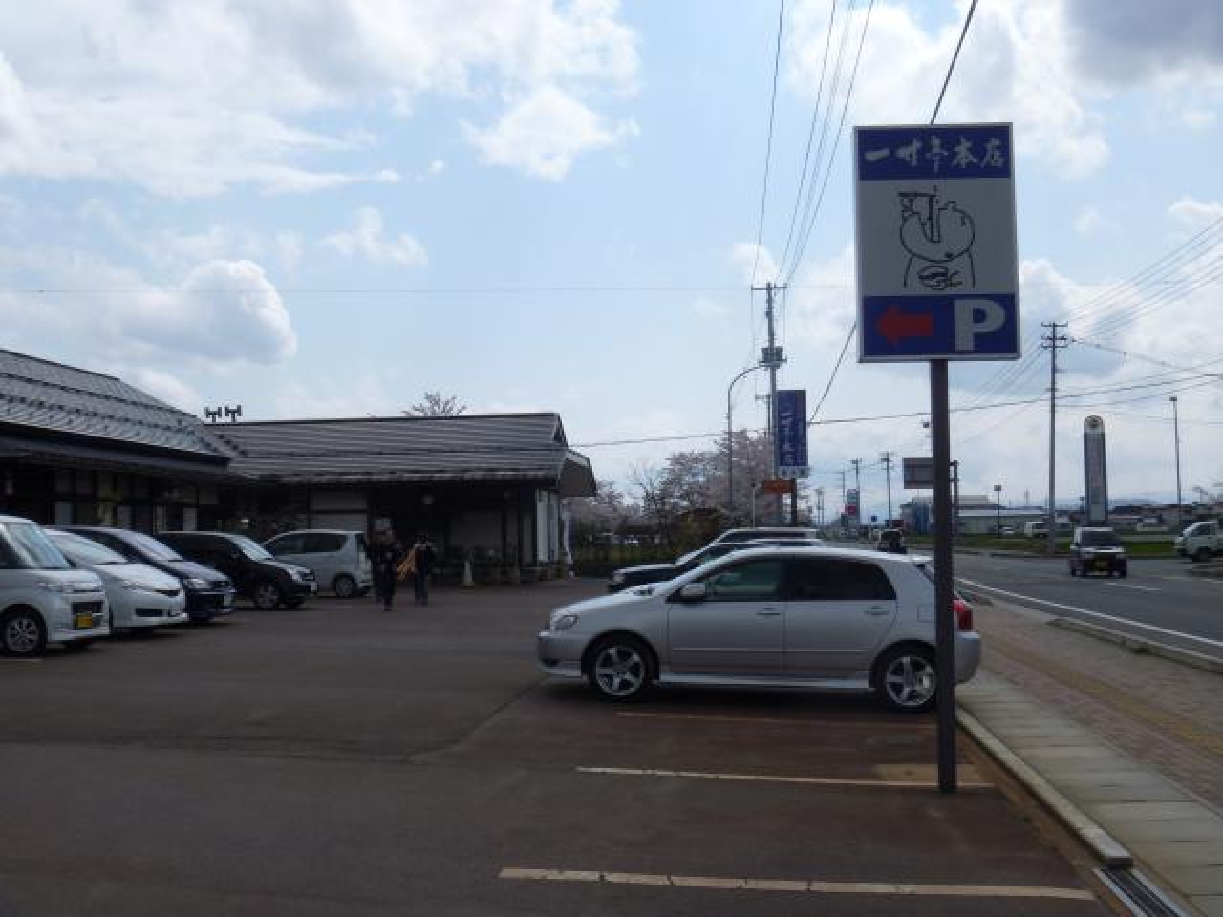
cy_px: 458
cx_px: 612
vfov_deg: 40.7
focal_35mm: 35
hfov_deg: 52.6
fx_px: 1237
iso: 80
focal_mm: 6.3
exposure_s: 1/640
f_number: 5.6
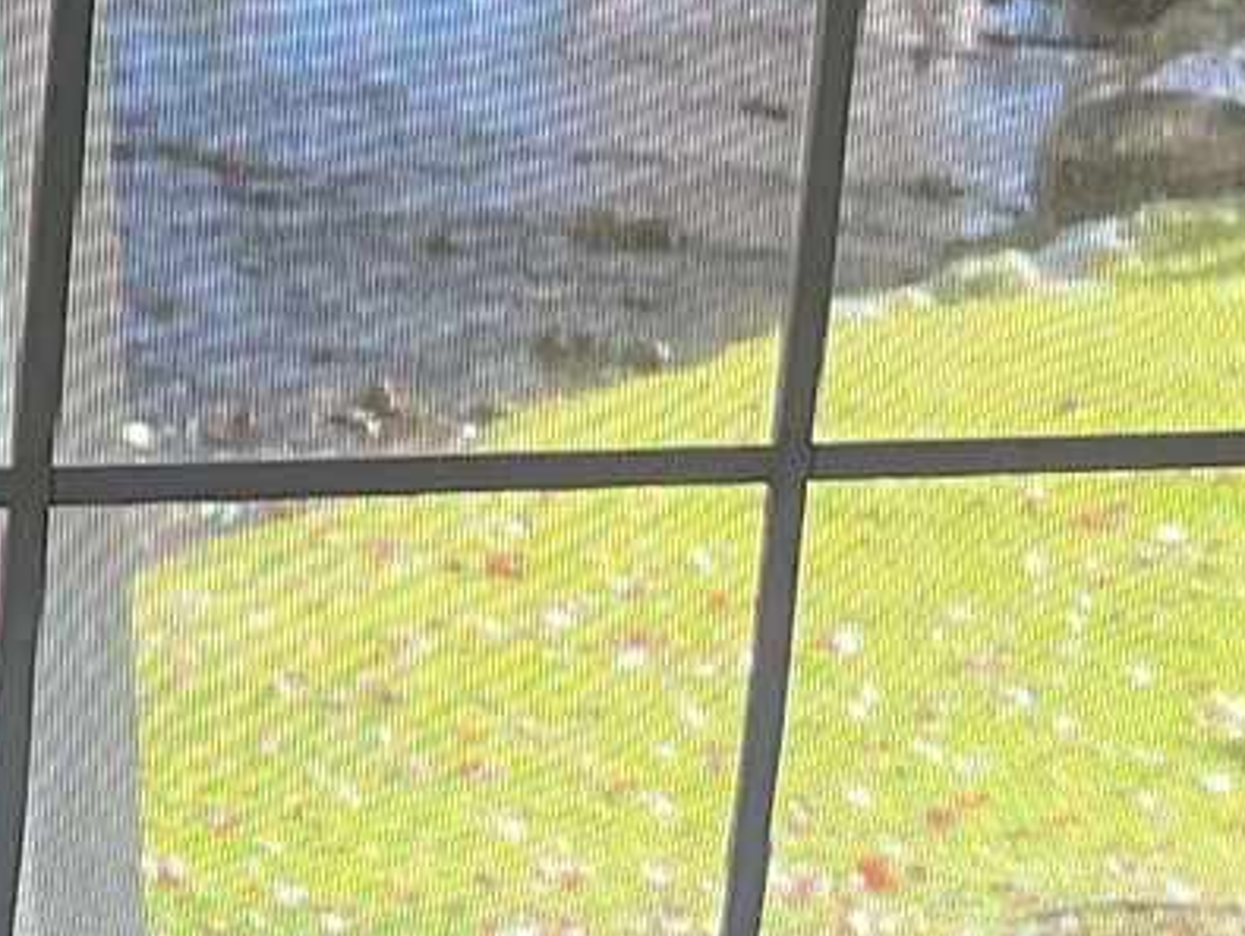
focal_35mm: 202
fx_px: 7272
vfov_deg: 7.4
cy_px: 186
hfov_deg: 8.9
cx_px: -1708
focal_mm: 5.1
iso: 80
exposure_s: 1/121
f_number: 1.6
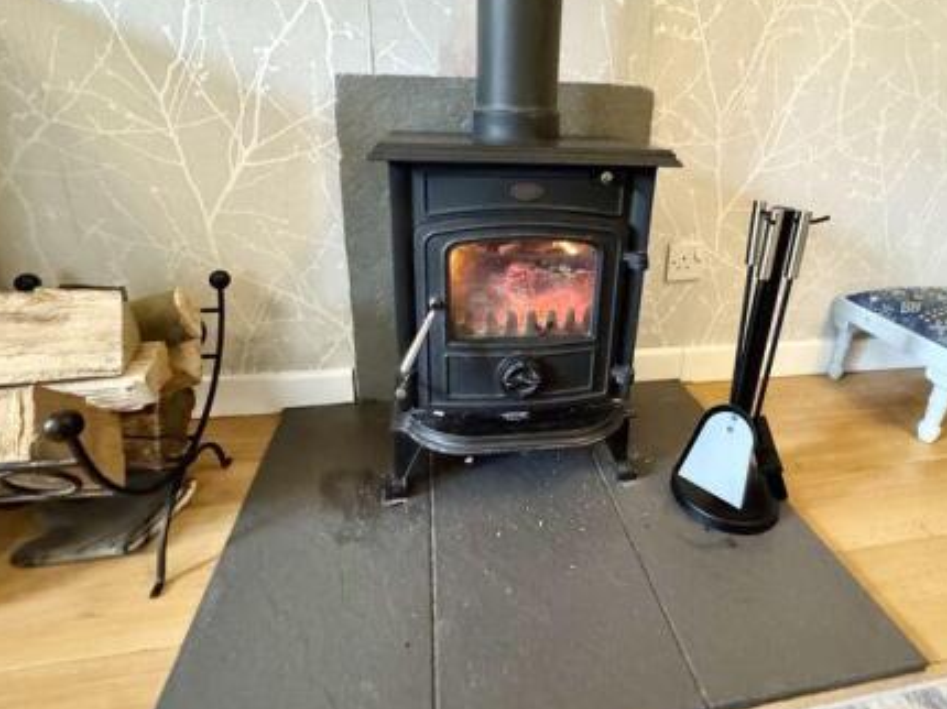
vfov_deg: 67.8
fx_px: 519
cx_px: 525
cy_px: 274
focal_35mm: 19
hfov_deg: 84.4
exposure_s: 1/60
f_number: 2.2
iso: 1250
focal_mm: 2.22
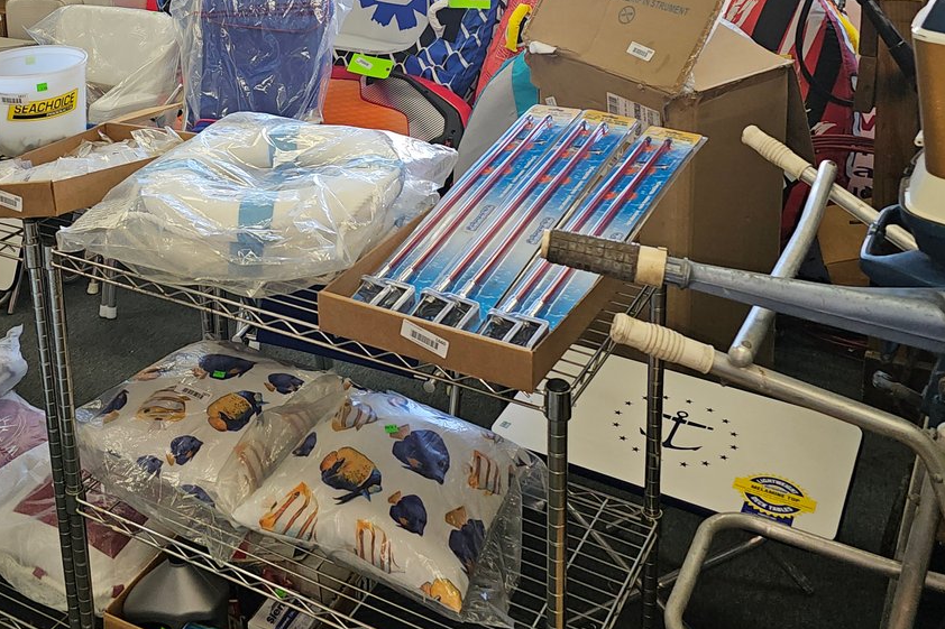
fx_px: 1128
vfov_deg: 29.4
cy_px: 20
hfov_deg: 45.1
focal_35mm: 43
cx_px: 359
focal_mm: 6.3
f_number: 1.7
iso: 64
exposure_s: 1/60
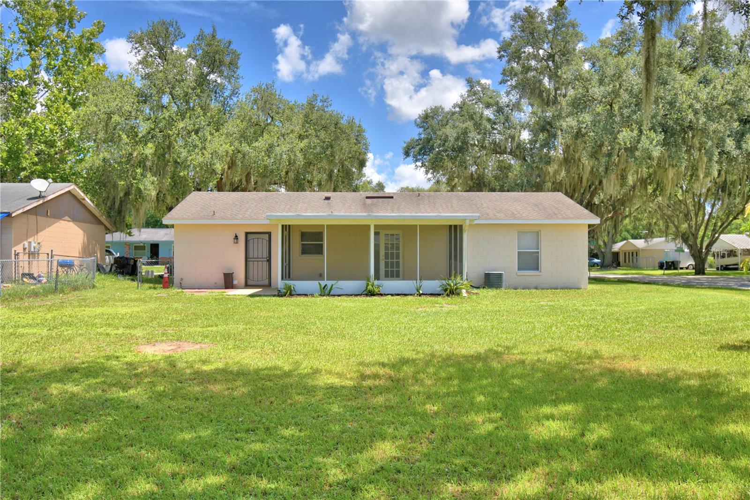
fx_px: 625
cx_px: 375
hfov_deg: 61.9
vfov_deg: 43.6
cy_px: 250
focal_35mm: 30
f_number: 5.6
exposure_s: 1/500
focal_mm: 20
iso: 100
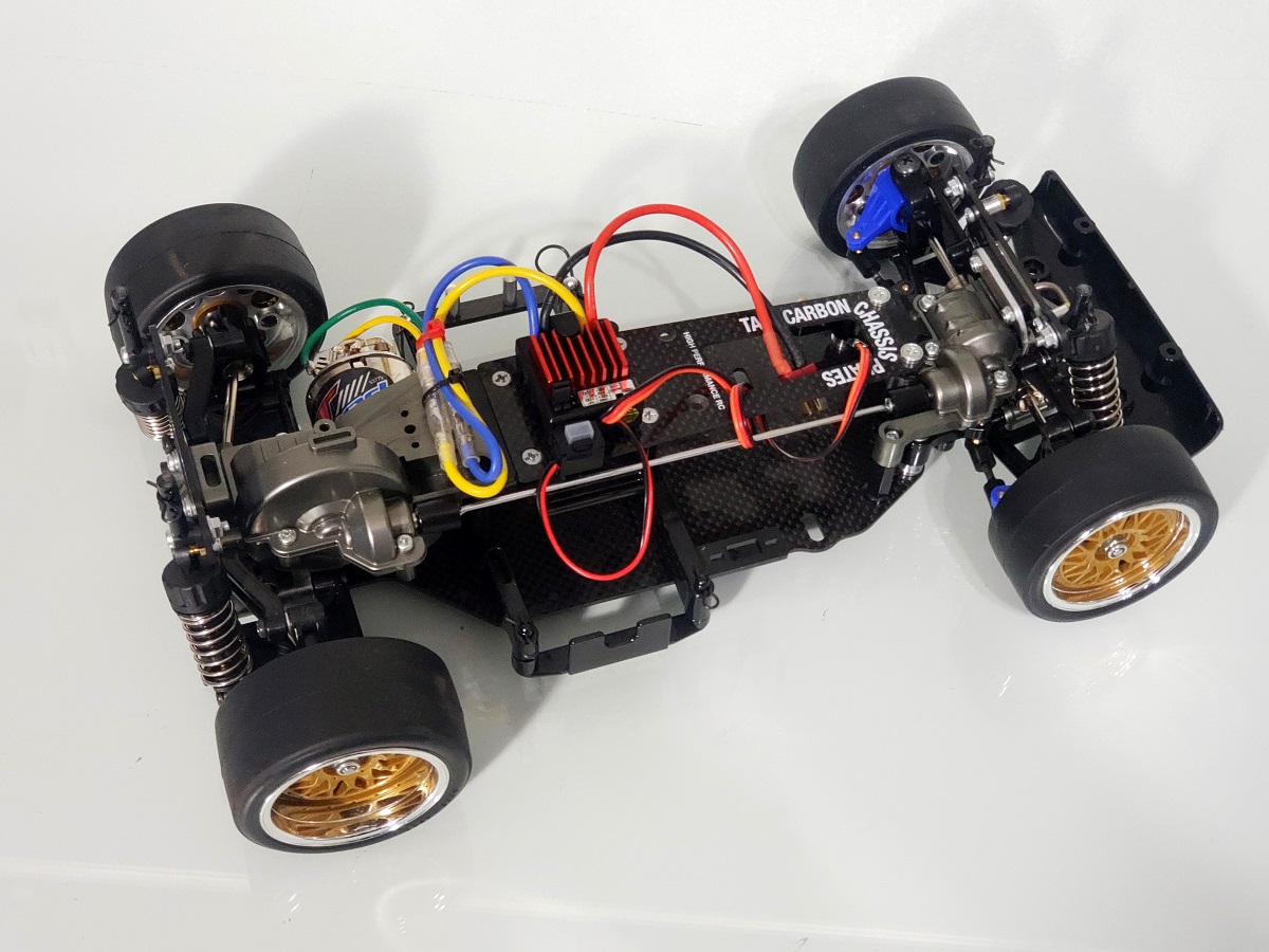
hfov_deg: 36.8
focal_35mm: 52
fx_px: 1906
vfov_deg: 28.0
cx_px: 634
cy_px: 476
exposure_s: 1/30
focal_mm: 6
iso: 250
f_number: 2.4
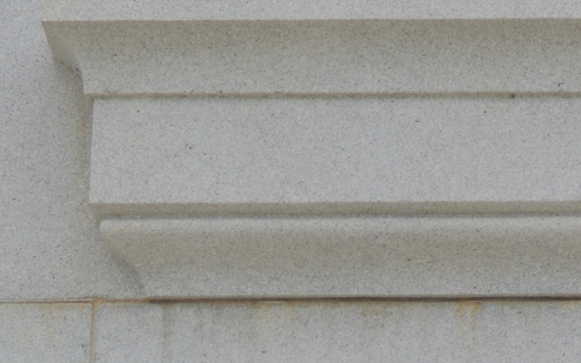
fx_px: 5876
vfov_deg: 3.5
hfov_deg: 5.6
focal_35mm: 371
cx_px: 684
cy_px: -161
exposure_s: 1/320
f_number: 4.3
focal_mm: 24
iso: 100
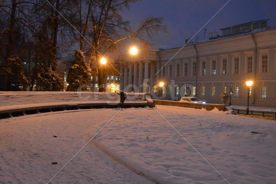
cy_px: 92
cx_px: 138
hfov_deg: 49.6
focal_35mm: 39
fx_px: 299
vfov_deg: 34.1
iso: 3200
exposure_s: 1/30
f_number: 4
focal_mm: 26
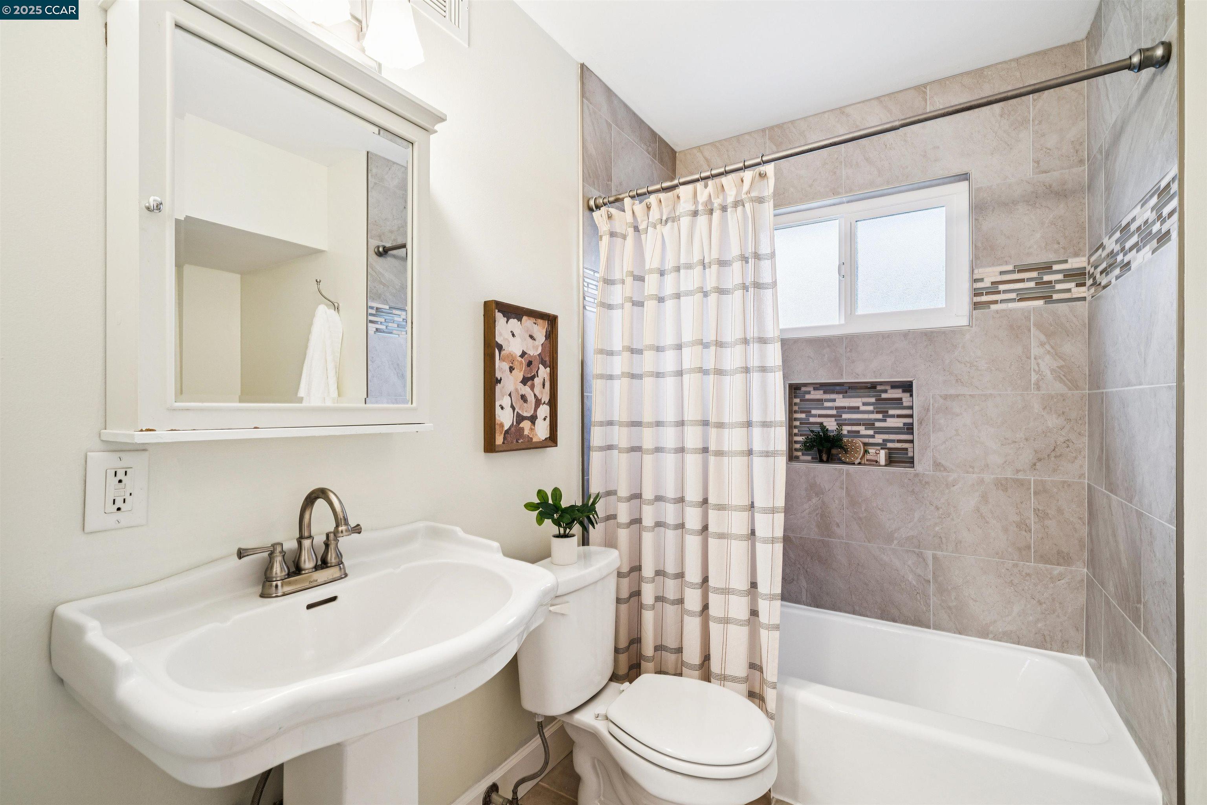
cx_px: 604
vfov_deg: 77.3
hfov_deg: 100.4
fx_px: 503
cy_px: 402
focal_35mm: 15
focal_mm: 15
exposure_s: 1/8
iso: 400
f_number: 9
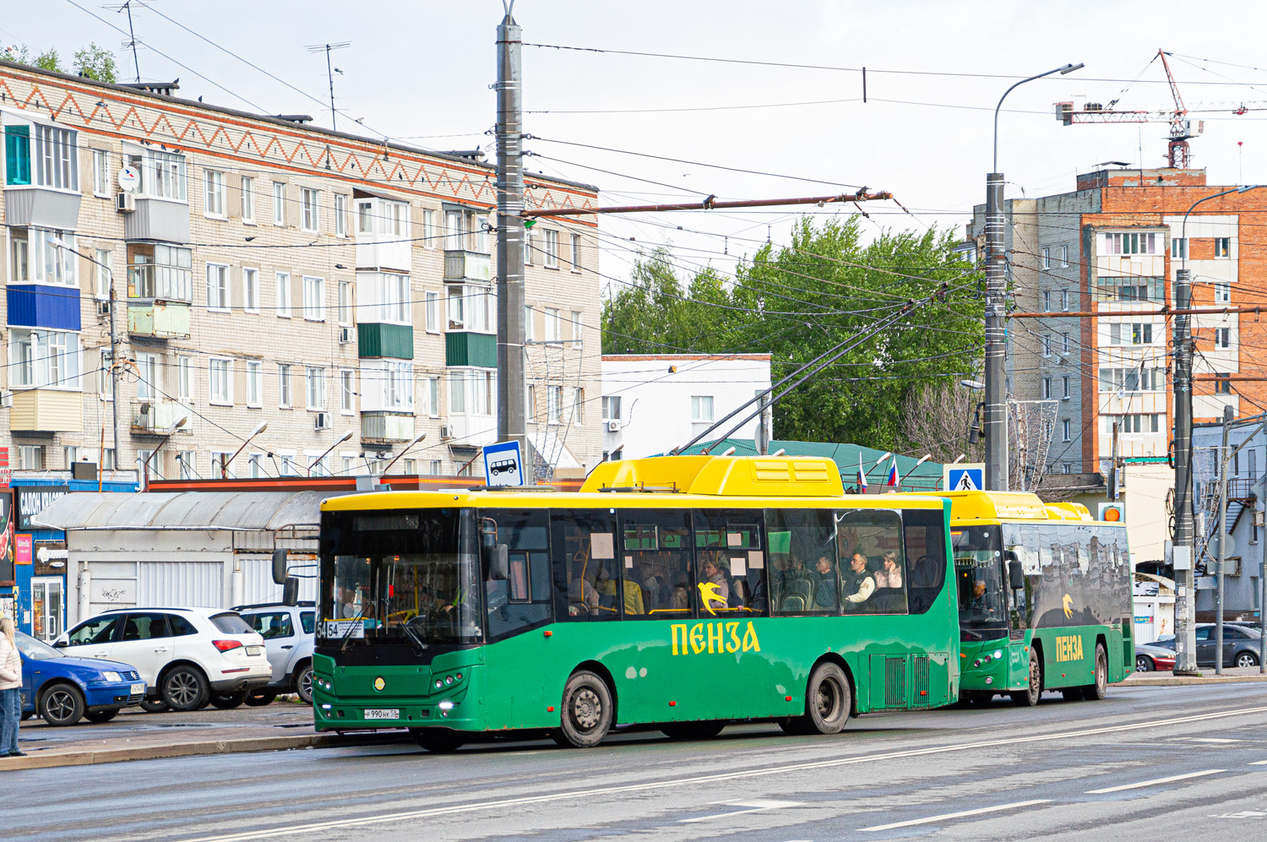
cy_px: 421
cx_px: 634
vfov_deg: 12.2
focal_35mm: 112
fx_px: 3955
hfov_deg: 18.2
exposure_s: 1/400
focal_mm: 75
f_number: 5.6
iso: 200
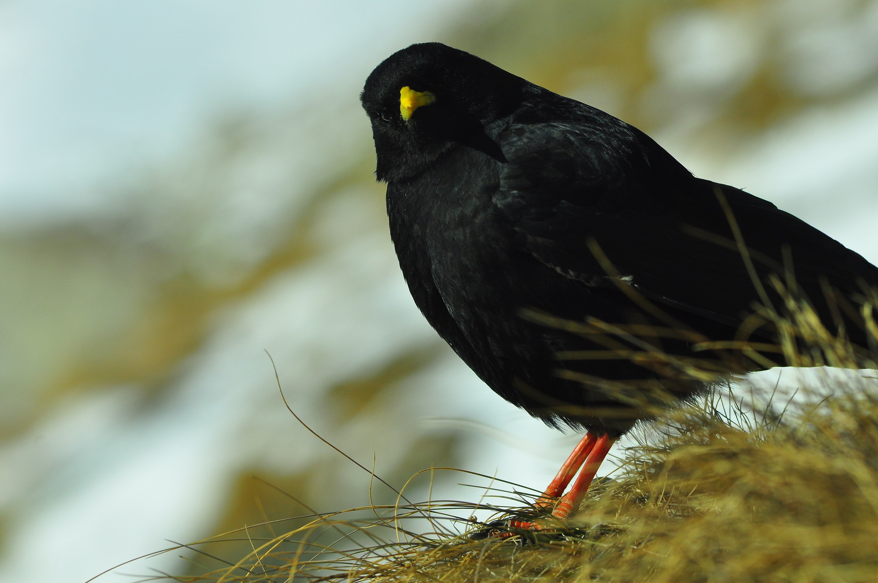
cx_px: 439
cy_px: 292
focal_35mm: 240
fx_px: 5846
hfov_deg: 8.6
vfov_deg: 5.7
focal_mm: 160
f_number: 8
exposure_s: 1/2500
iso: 400
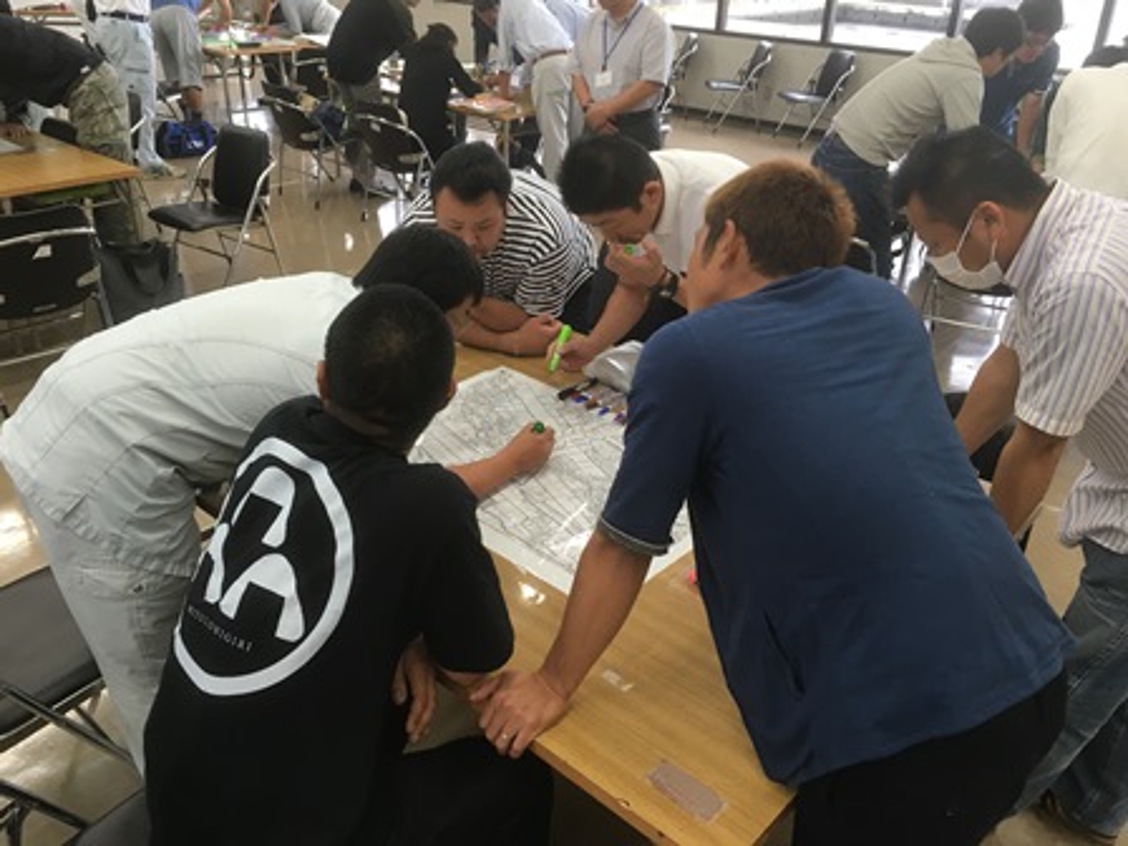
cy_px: 423
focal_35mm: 29
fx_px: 945
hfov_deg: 61.7
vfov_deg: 48.2
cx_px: 564
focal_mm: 4.15
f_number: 2.2
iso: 32
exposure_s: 1/30
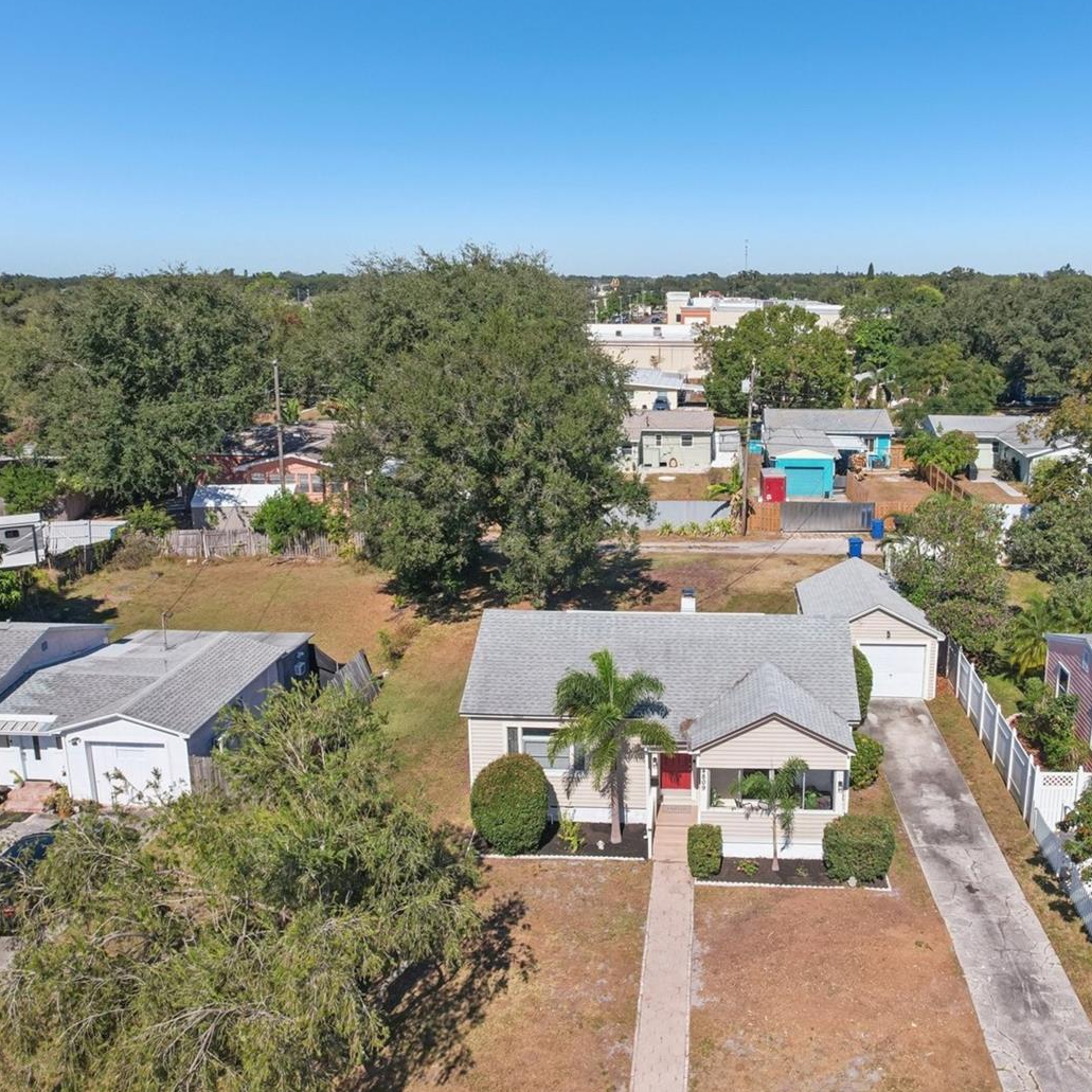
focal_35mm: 29
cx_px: 659
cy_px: 533
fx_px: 1035
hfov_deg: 55.2
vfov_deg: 55.6
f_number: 2.8
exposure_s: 1/2500
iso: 400
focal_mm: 8.4
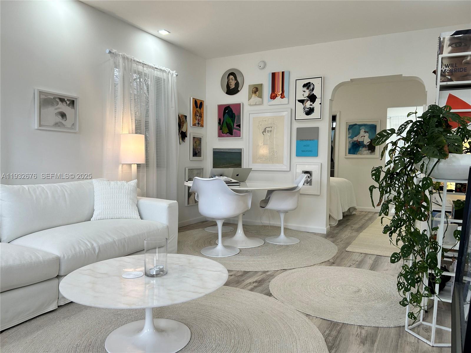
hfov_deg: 67.3
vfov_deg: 53.1
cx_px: 236
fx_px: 354
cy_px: 176
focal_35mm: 26
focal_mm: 5.7
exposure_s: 1/120
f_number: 1.5
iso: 80
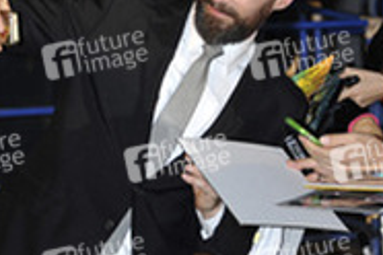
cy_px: 107
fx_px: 3213
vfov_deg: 4.6
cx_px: 327
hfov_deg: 6.8
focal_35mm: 302
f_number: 5.6
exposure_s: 1/320
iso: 1000
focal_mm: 125
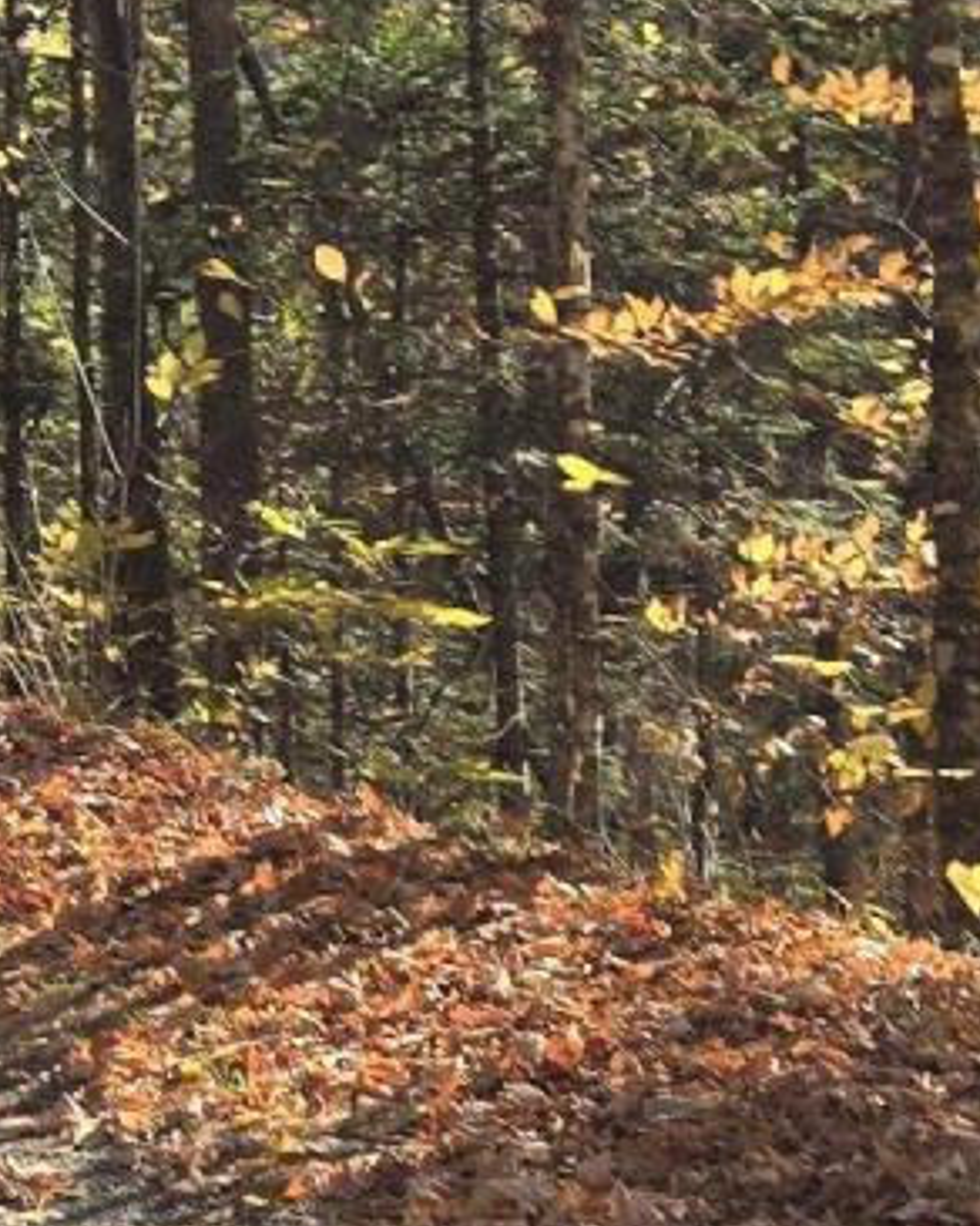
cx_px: -1275
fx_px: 4459
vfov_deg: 15.5
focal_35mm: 123
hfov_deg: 10.9
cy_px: 205
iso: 12
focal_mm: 6.3
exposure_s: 1/302
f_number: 1.7
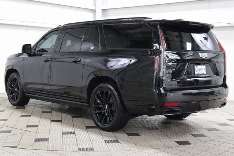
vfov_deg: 25.1
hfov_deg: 36.9
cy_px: 78
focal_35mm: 54
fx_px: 351
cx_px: 117
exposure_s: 1/15
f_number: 6.3
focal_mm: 36
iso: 1100
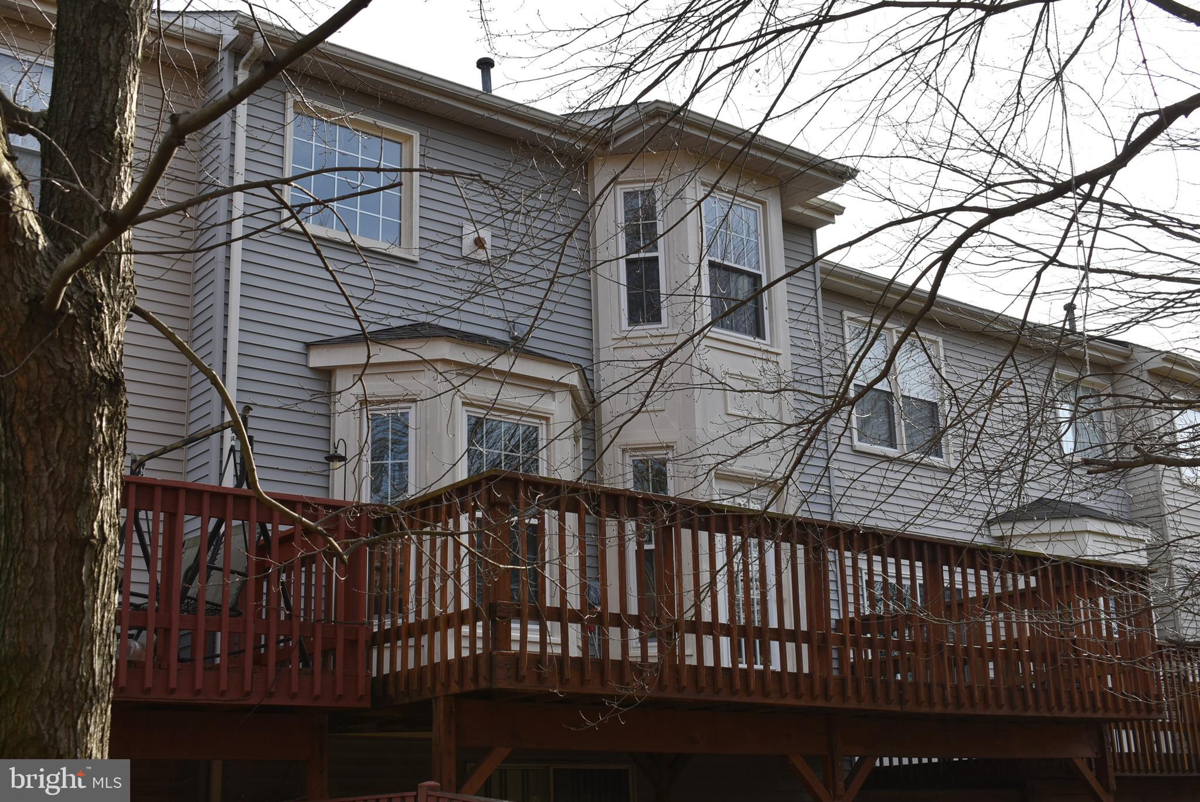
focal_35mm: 45
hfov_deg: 43.6
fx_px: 1501
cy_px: 401
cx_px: 600
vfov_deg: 29.9
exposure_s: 1/250
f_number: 8
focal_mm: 30
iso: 125
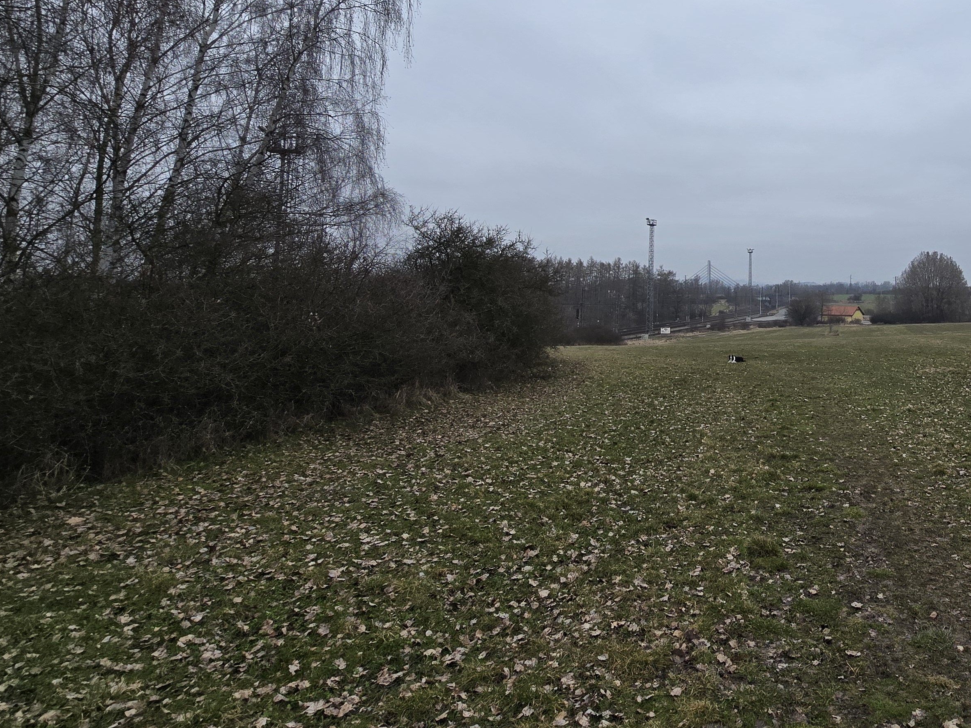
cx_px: 759
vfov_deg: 59.6
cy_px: 238
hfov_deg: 69.9
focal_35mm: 22
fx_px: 617
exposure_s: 1/790
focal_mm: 2.2
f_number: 2.2
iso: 50
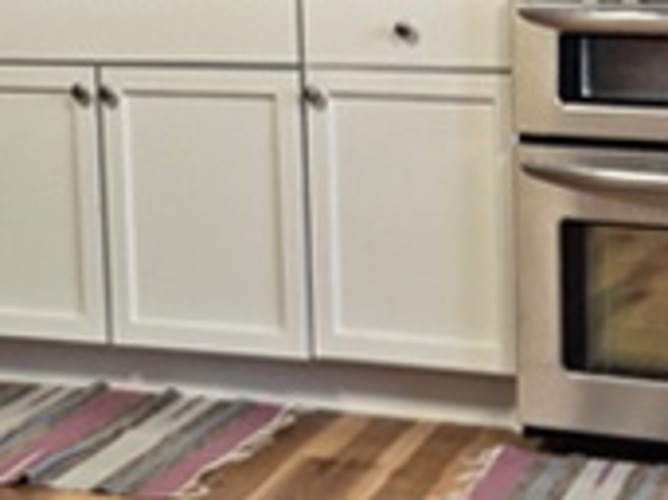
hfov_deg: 22.6
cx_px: 477
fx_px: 1658
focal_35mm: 86
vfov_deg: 16.7
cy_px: -23
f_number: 1.8
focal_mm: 5.4
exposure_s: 1/120
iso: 250
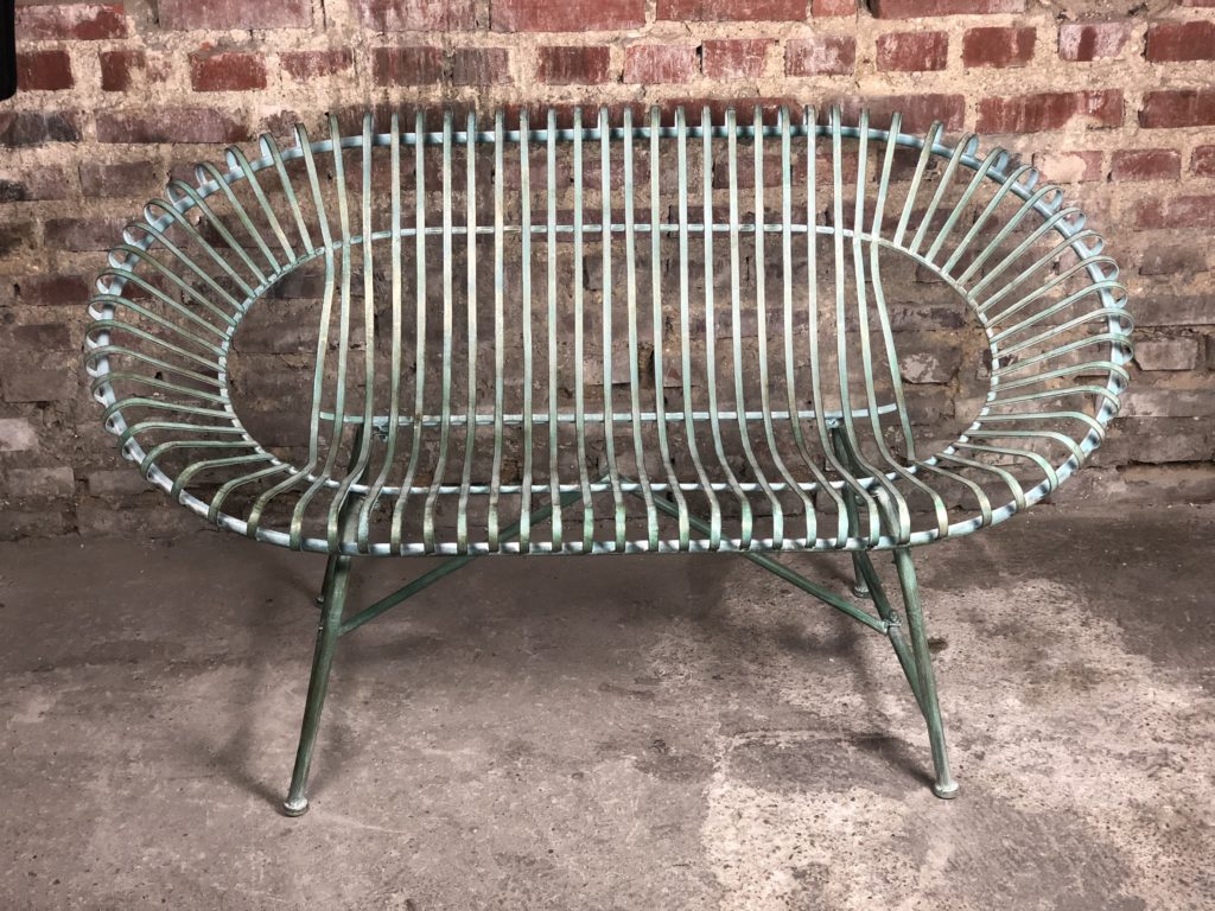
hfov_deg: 36.8
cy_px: 456
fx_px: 1825
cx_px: 608
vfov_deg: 28.0
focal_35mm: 52
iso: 125
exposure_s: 1/33
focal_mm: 6
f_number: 2.4
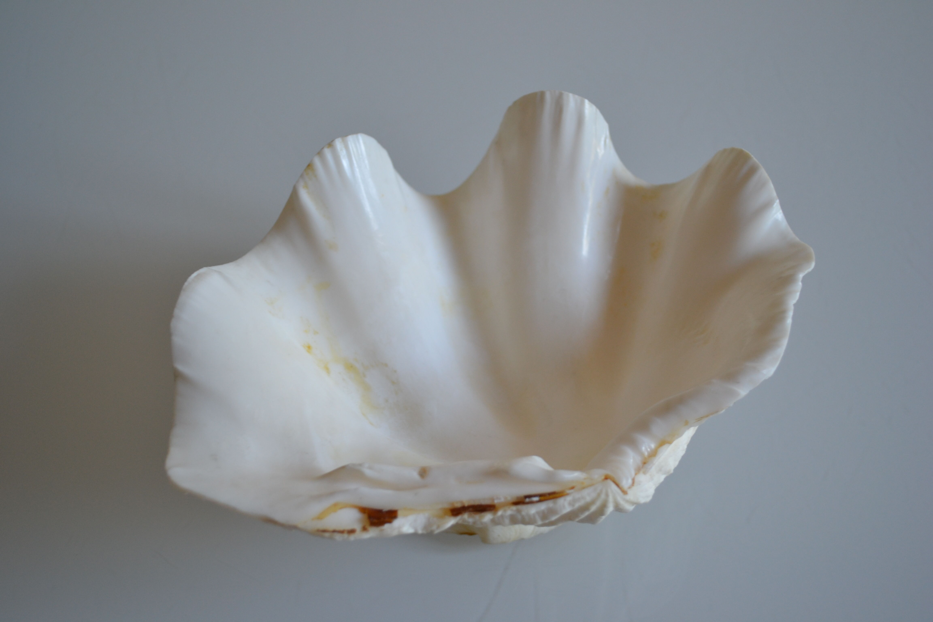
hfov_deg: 43.6
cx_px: 466
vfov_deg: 29.9
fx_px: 1166
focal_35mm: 45
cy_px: 311
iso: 400
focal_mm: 30
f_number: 4.5
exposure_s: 1/40
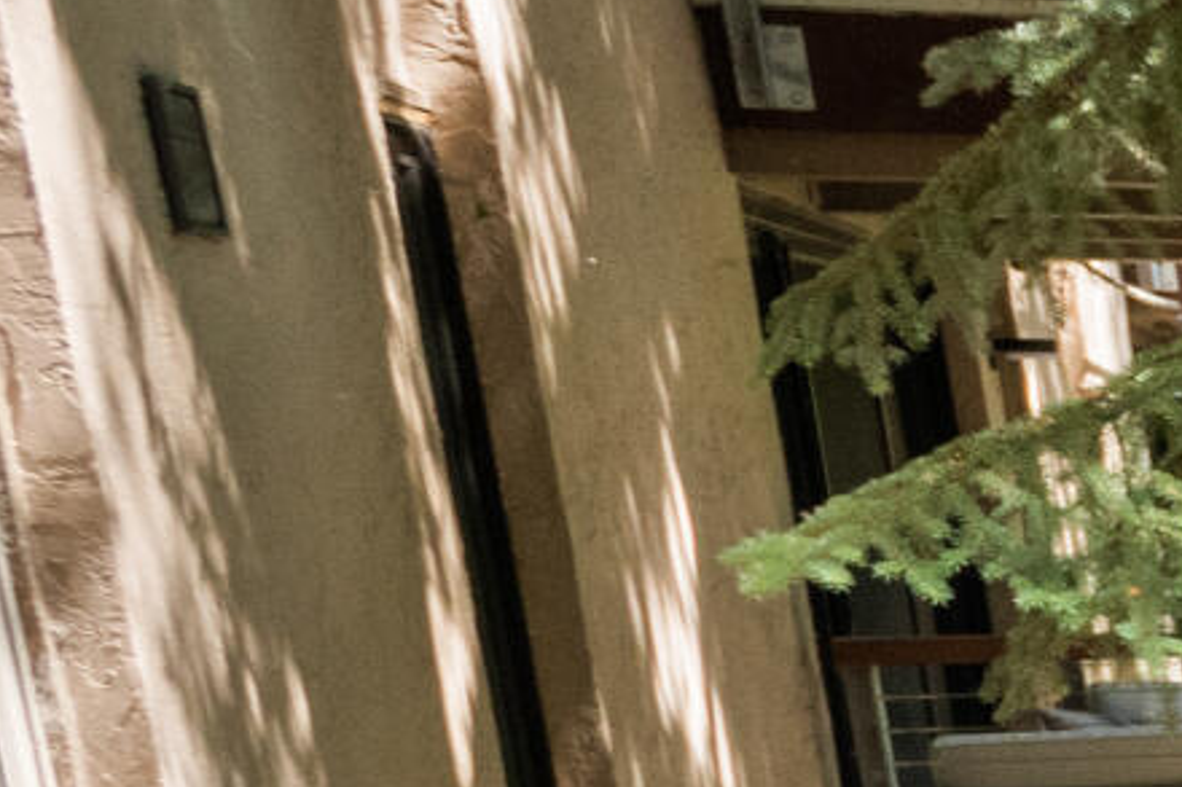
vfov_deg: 11.3
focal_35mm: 116
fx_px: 3807
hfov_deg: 9.9
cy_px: 1206
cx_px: 4000
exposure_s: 1/250
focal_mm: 17
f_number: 7.1
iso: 1000
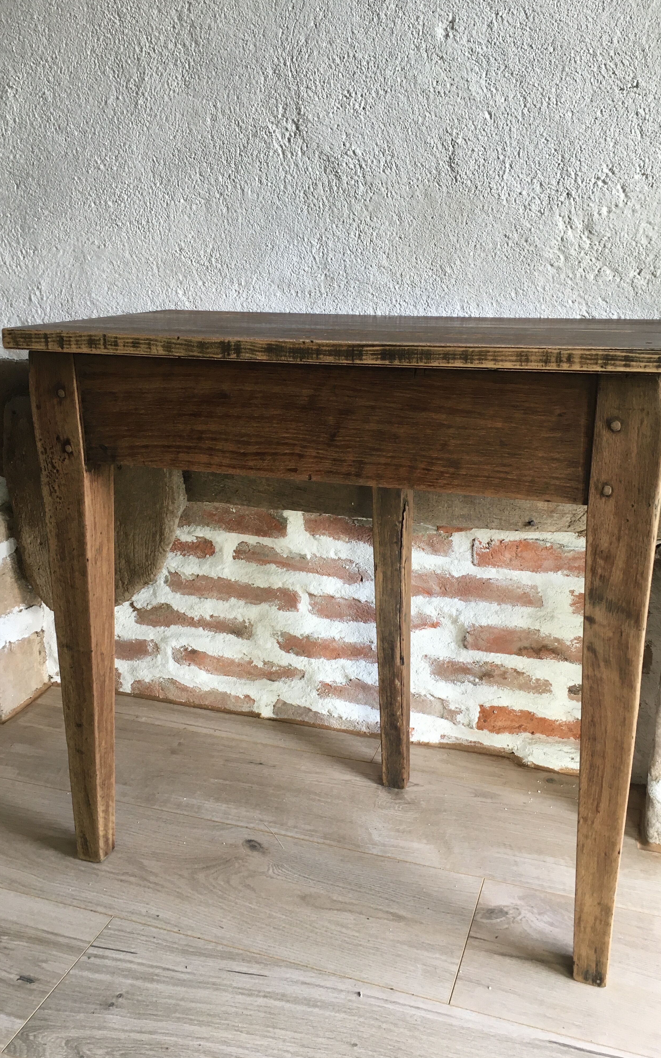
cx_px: 339
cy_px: 532
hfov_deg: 40.6
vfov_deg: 61.2
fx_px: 893
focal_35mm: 31
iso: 40
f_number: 2.2
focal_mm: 4.15
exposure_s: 1/33
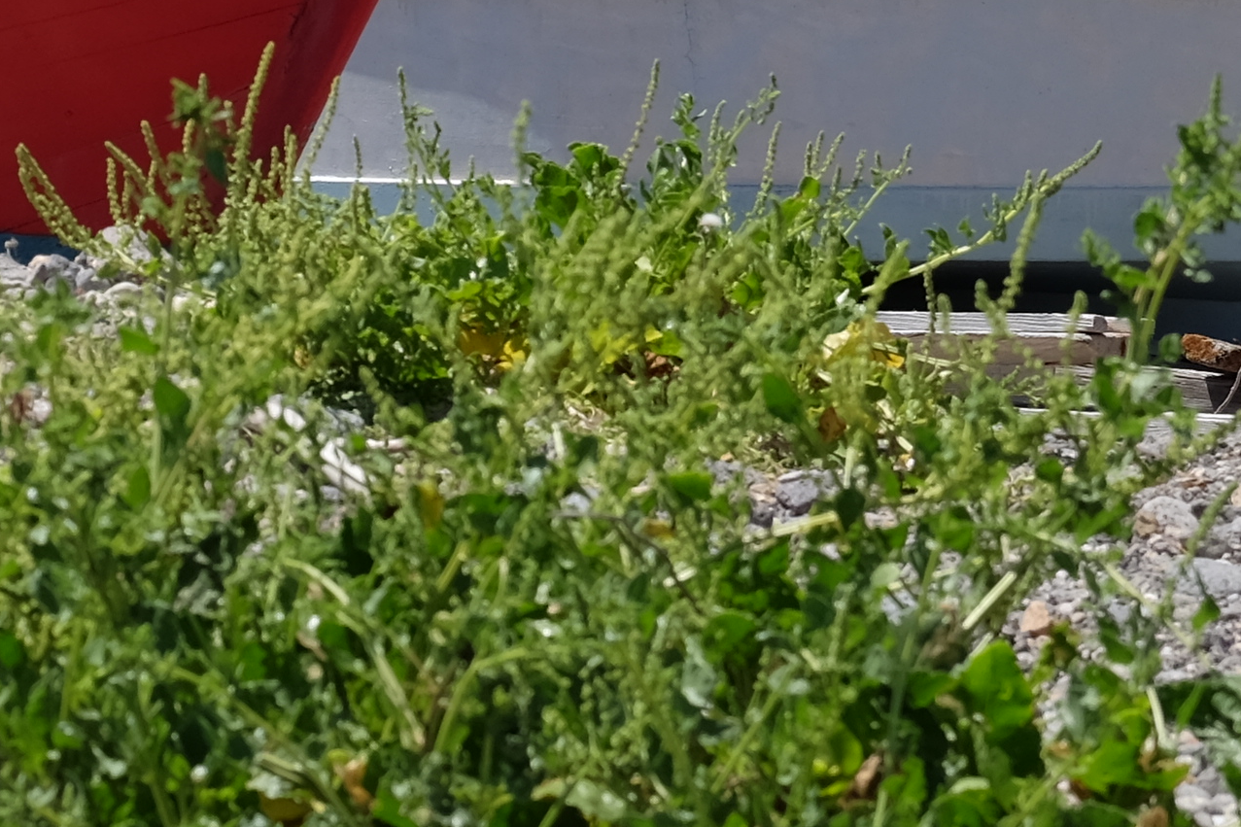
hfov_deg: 6.3
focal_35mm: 322
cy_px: -145
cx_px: -1049
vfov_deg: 4.3
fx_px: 11098
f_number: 8
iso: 200
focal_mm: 56.3
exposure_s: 1/400
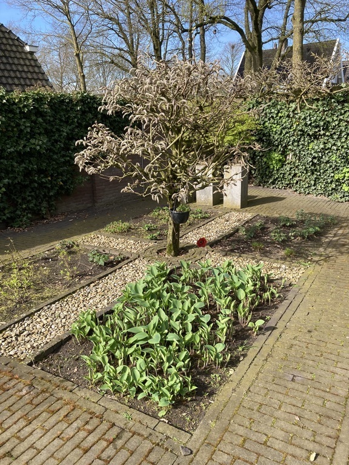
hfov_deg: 49.7
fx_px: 376
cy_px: 232
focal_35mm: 28
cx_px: 174
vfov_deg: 63.4
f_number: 1.8
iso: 20
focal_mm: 3.99
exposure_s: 1/857
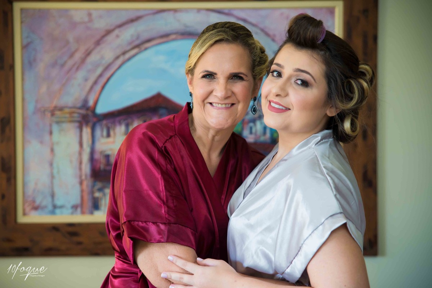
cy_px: 144
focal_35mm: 70
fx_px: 840
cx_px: 216
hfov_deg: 28.8
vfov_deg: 19.5
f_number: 3.2
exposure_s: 1/160
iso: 800
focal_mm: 70
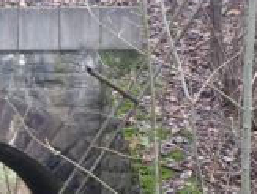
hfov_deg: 19.4
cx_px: -65
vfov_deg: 15.7
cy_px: 147
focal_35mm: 94
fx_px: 699
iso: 200
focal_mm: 5.2
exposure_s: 1/30
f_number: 3.3
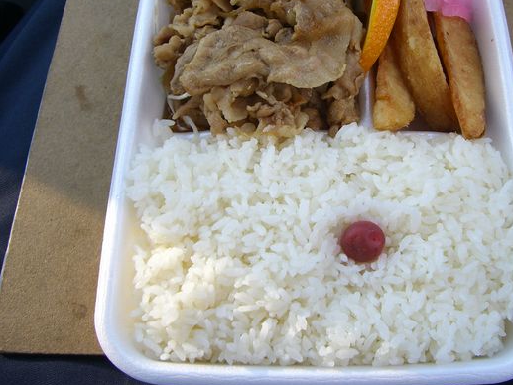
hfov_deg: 40.2
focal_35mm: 47
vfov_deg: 30.8
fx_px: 697
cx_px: 317
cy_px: 151
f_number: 2.7
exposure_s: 1/60
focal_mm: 6.2
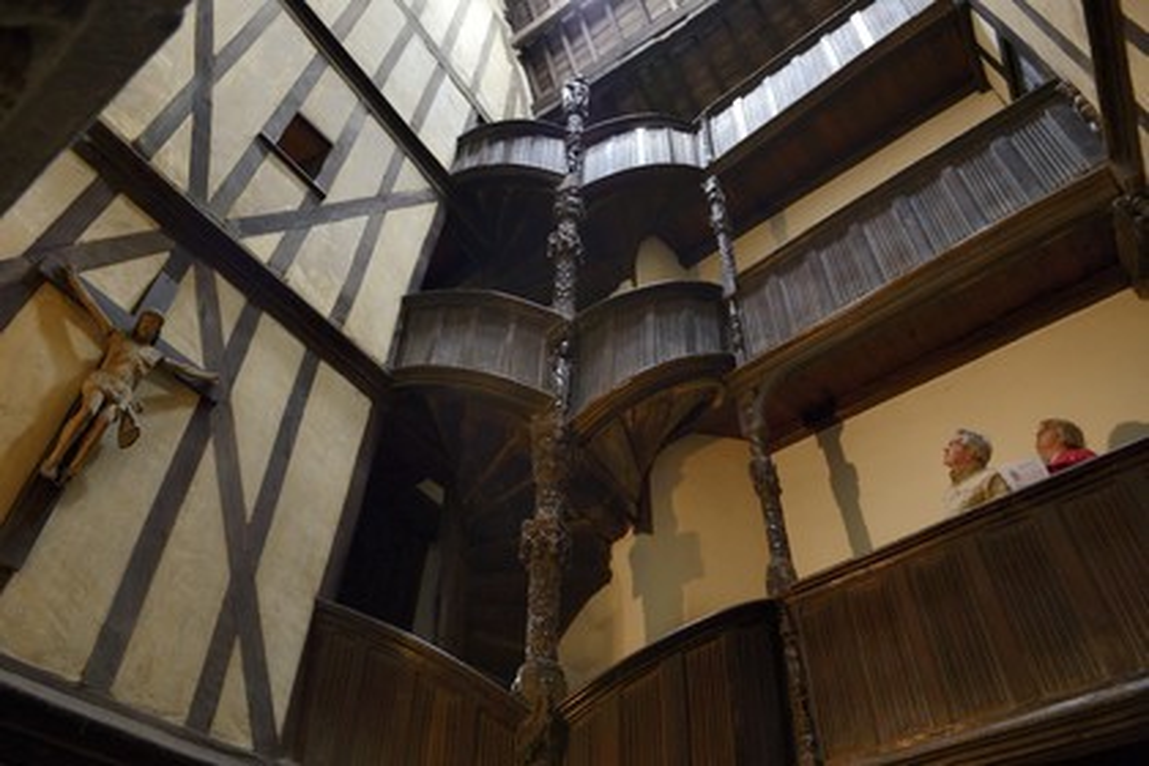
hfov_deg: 73.7
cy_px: 383
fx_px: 766
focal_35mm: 24
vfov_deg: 53.1
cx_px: 574
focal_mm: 24
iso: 1600
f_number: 4
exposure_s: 1/100
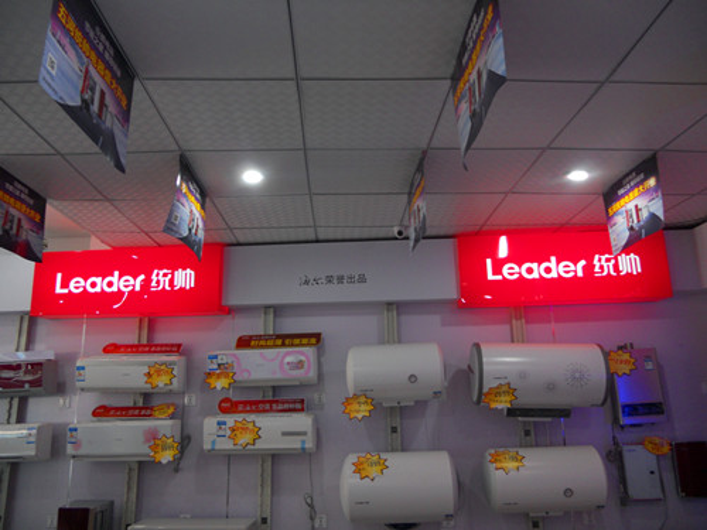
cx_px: 354
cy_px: 265
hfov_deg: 65.3
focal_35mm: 27
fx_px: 551
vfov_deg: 51.4
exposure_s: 1/30
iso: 100
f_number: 3.2
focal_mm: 4.9
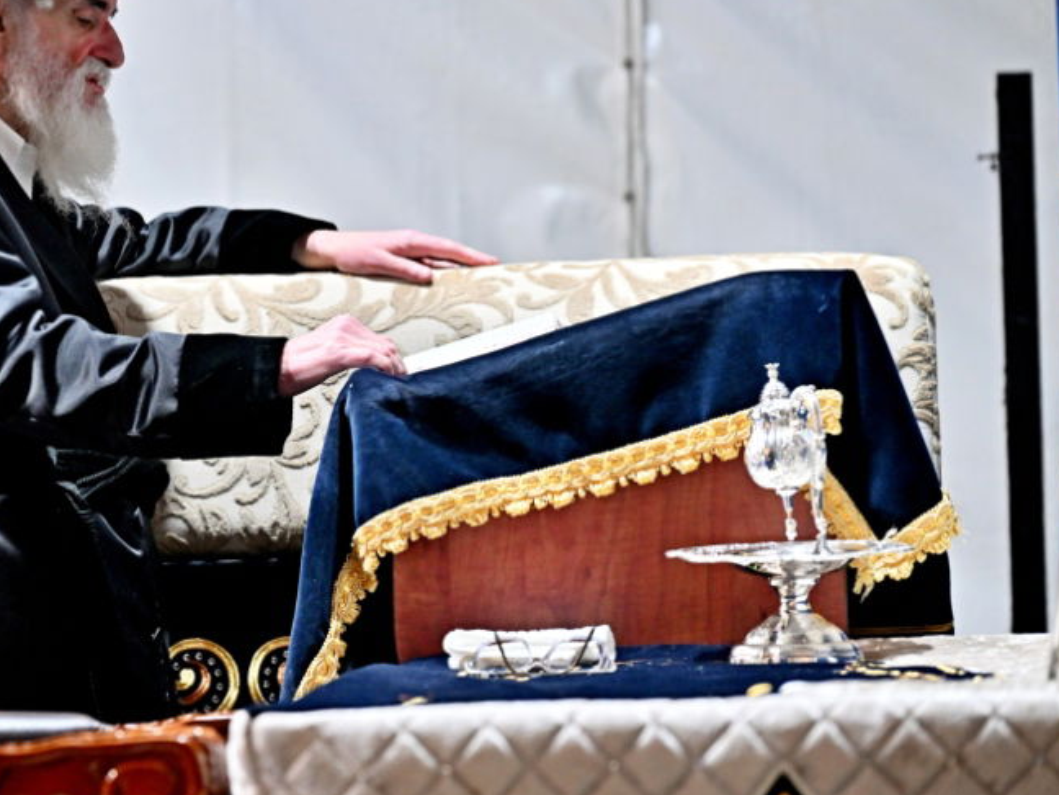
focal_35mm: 152
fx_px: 4650
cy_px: 274
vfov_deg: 9.8
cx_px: 324
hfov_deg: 13.0
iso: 1250
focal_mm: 100
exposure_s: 1/100
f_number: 4
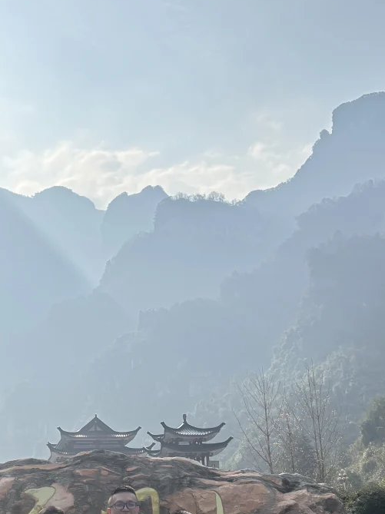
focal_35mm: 56
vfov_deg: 34.1
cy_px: 333
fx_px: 831
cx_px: 120
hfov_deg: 25.9
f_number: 1.6
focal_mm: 5.96
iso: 50
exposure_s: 1/8333
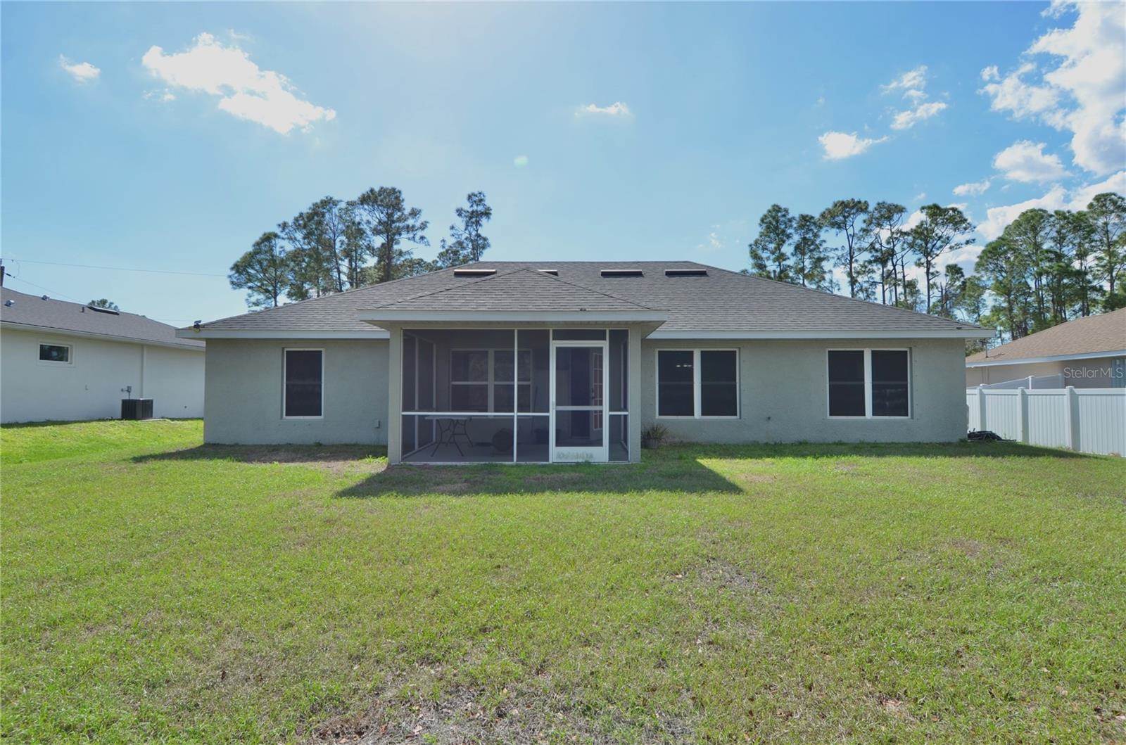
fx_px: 562
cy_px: 372
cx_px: 563
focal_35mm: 18
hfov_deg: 90.1
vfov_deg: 67.1
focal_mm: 12
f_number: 8
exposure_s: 1/250
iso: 100
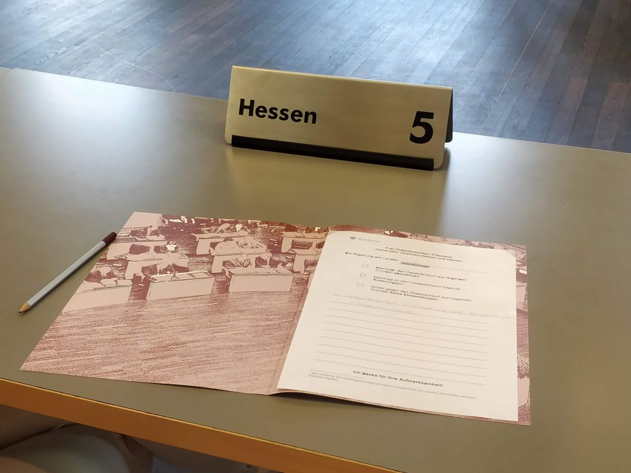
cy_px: 236
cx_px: 316
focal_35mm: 24
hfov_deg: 71.6
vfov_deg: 56.8
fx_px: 437
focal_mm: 4.1
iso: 400
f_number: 1.7
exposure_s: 1/100
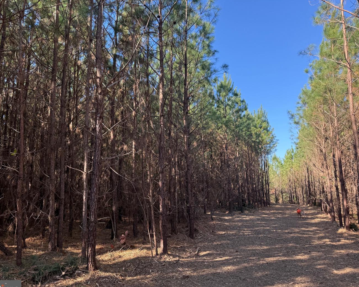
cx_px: 172
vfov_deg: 54.9
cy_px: 147
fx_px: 276
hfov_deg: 66.0
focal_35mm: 26
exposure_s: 1/788
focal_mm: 6.76
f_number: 1.78
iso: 100
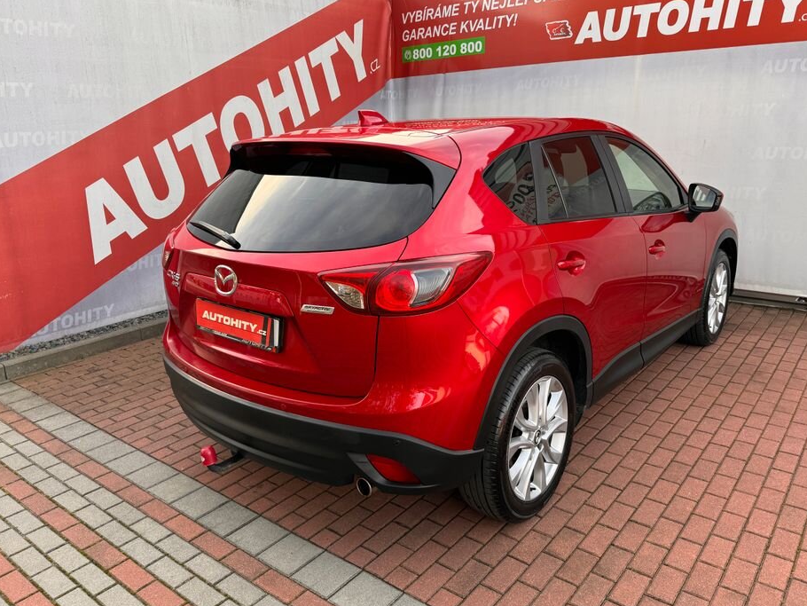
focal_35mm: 27
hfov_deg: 65.3
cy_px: 282
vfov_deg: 51.3
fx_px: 630
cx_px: 406
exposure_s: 1/277
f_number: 1.78
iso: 64
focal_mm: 6.86
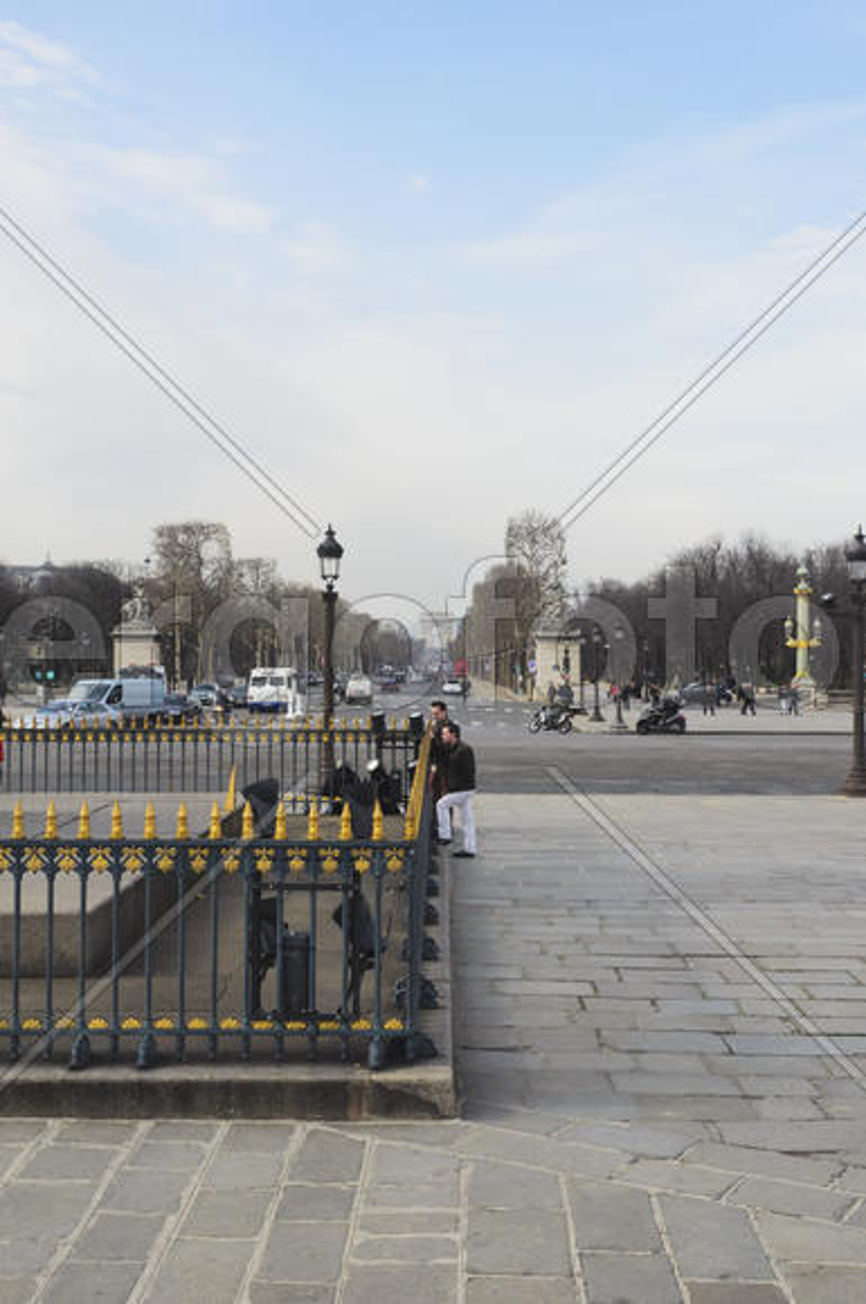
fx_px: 1520
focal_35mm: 42
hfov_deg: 31.8
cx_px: 433
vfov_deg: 46.5
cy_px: 652
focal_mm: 28
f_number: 6.7
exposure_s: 1/1000
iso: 1600
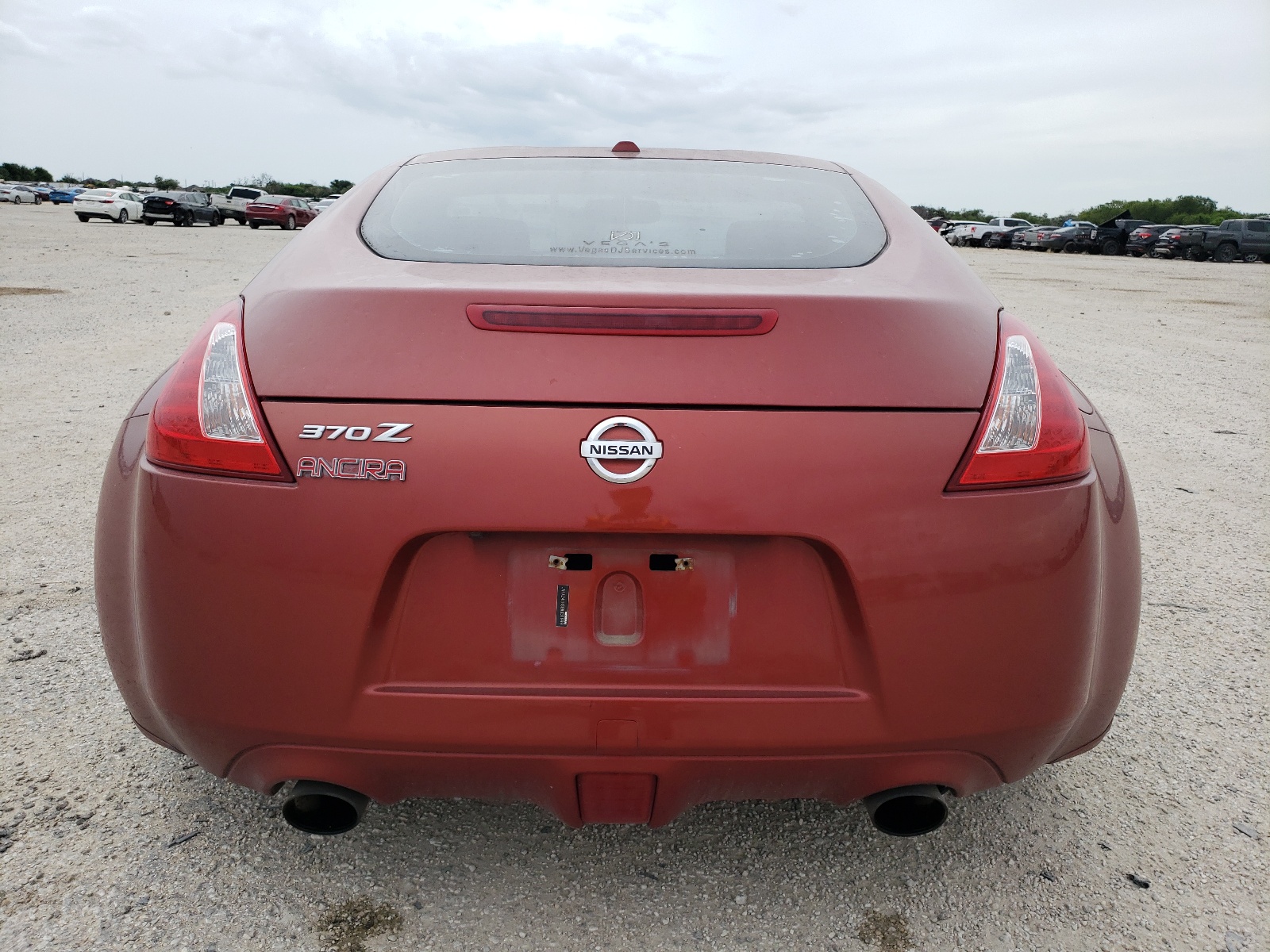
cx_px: 635
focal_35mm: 26
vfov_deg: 53.1
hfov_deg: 67.3
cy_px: 476
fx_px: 954
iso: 50
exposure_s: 1/2500
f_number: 1.5
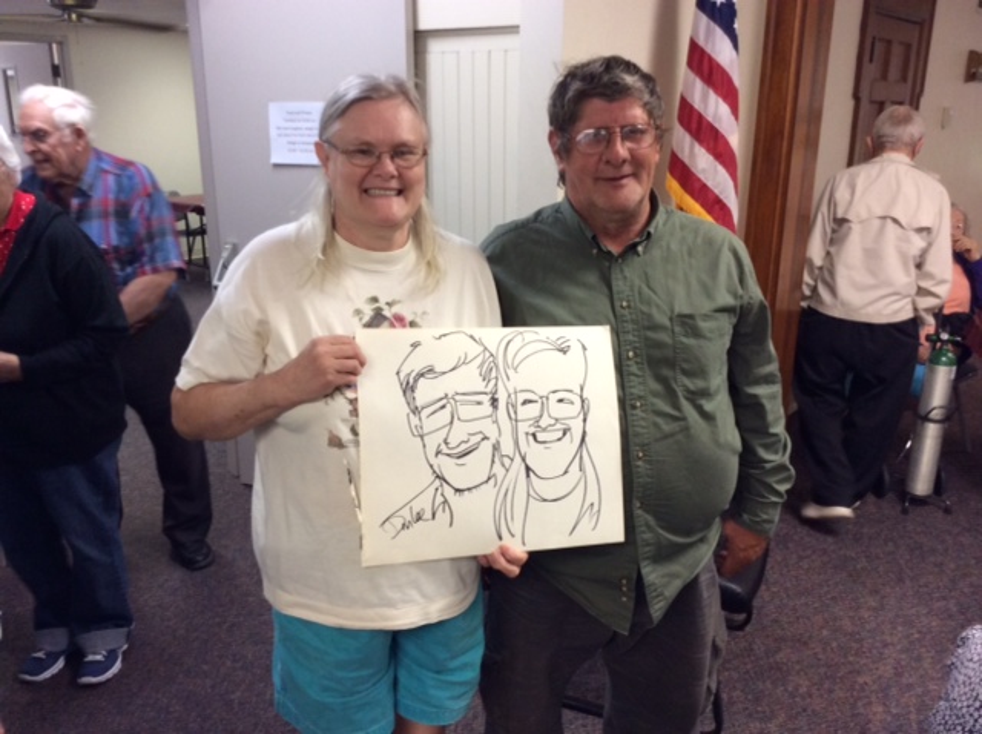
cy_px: 367
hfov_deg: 55.4
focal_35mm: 33
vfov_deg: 42.8
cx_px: 491
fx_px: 935
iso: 100
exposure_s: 1/24
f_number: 2.4
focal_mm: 3.3
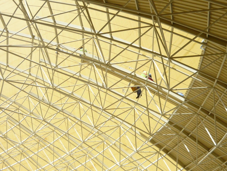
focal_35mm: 53
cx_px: 114
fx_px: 348
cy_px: 86
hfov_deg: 36.2
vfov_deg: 27.5
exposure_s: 1/160
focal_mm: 5.5
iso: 100
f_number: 8
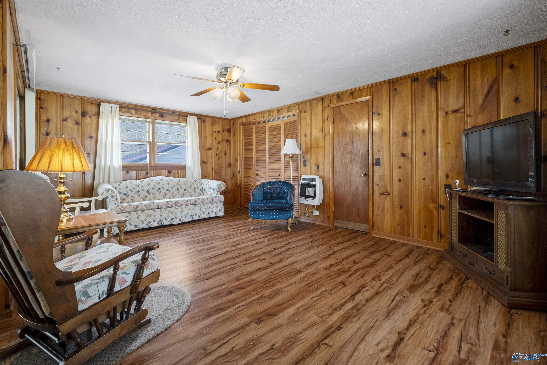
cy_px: 182
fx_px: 228
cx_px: 274
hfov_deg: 100.4
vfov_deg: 77.3
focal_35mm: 15
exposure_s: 1/4
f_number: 8
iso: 800
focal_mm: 10
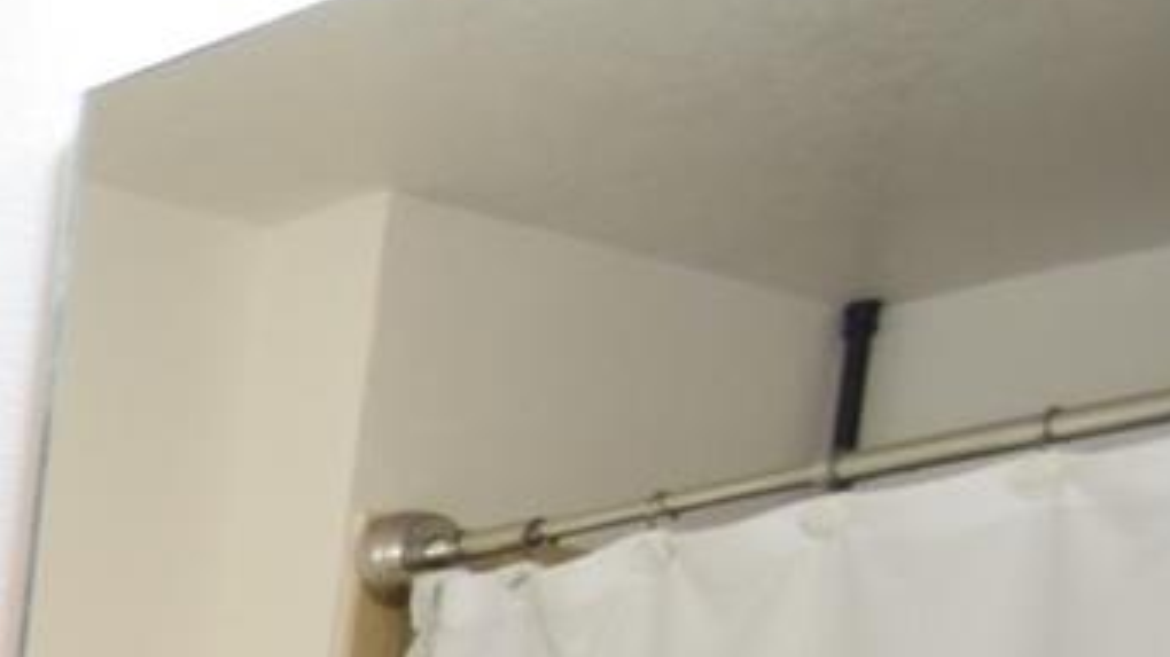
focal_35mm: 74
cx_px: -1490
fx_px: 2295
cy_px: 1558
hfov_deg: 16.2
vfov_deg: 12.7
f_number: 3.5
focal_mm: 10
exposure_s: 1/60
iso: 800
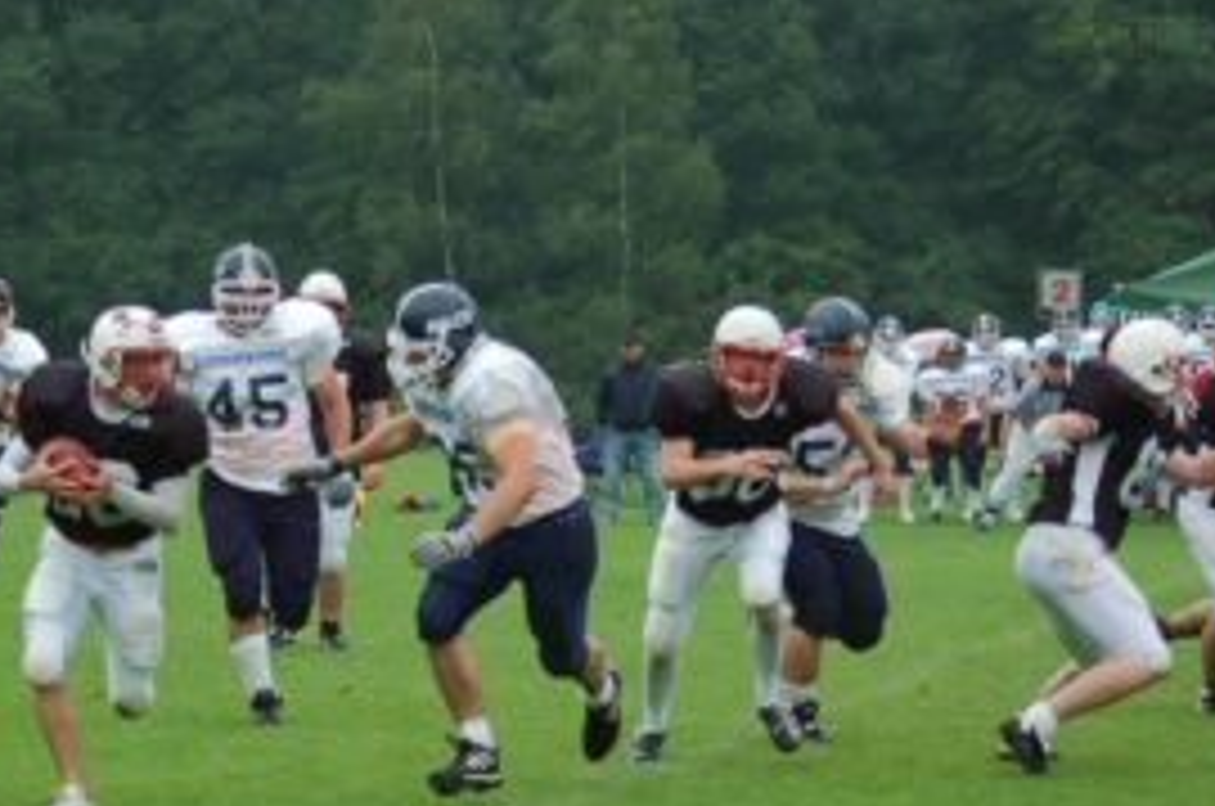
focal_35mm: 176
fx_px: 5929
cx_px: 421
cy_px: 518
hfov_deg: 11.7
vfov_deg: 7.8
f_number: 4
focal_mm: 70
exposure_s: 1/1000
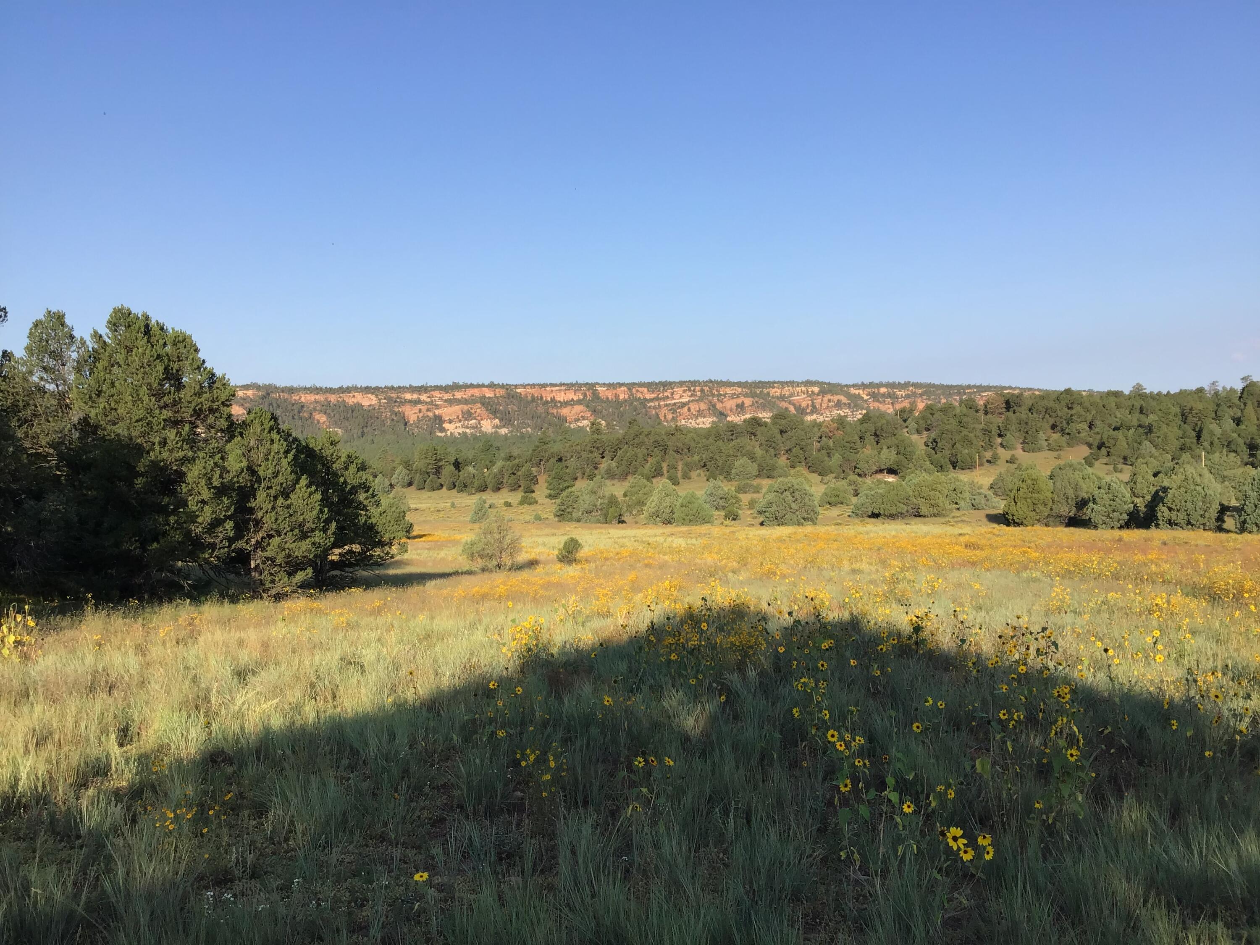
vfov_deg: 45.4
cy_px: 472
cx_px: 630
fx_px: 1128
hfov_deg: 58.4
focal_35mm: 31
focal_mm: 3.3
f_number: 2.4
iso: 25
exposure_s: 1/747
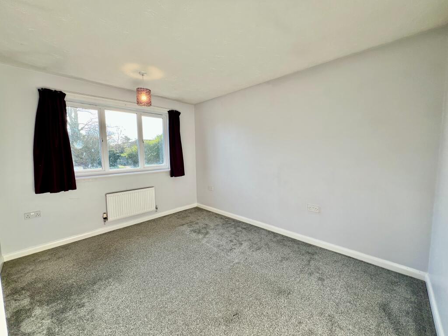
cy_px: 168
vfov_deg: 89.9
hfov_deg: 106.2
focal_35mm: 13
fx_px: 168
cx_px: 224
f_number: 1.8
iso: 32
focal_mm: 1.57
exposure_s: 1/120
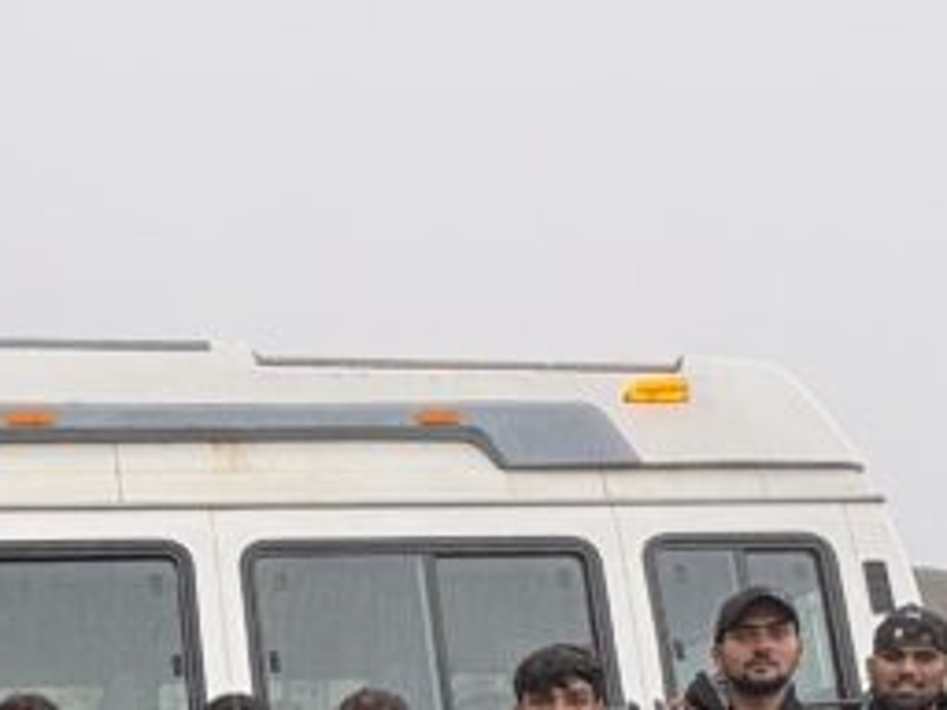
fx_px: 1532
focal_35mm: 56
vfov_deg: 23.5
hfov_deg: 33.4
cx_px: 192
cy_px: 888
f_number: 2.2
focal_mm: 2.22
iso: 64
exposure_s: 1/99
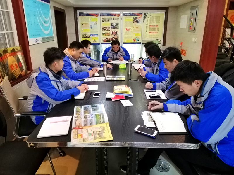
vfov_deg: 53.1
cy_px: 88
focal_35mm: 26
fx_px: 176
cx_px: 117
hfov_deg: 67.3
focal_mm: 3.81
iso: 500
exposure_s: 1/20
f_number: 2.2
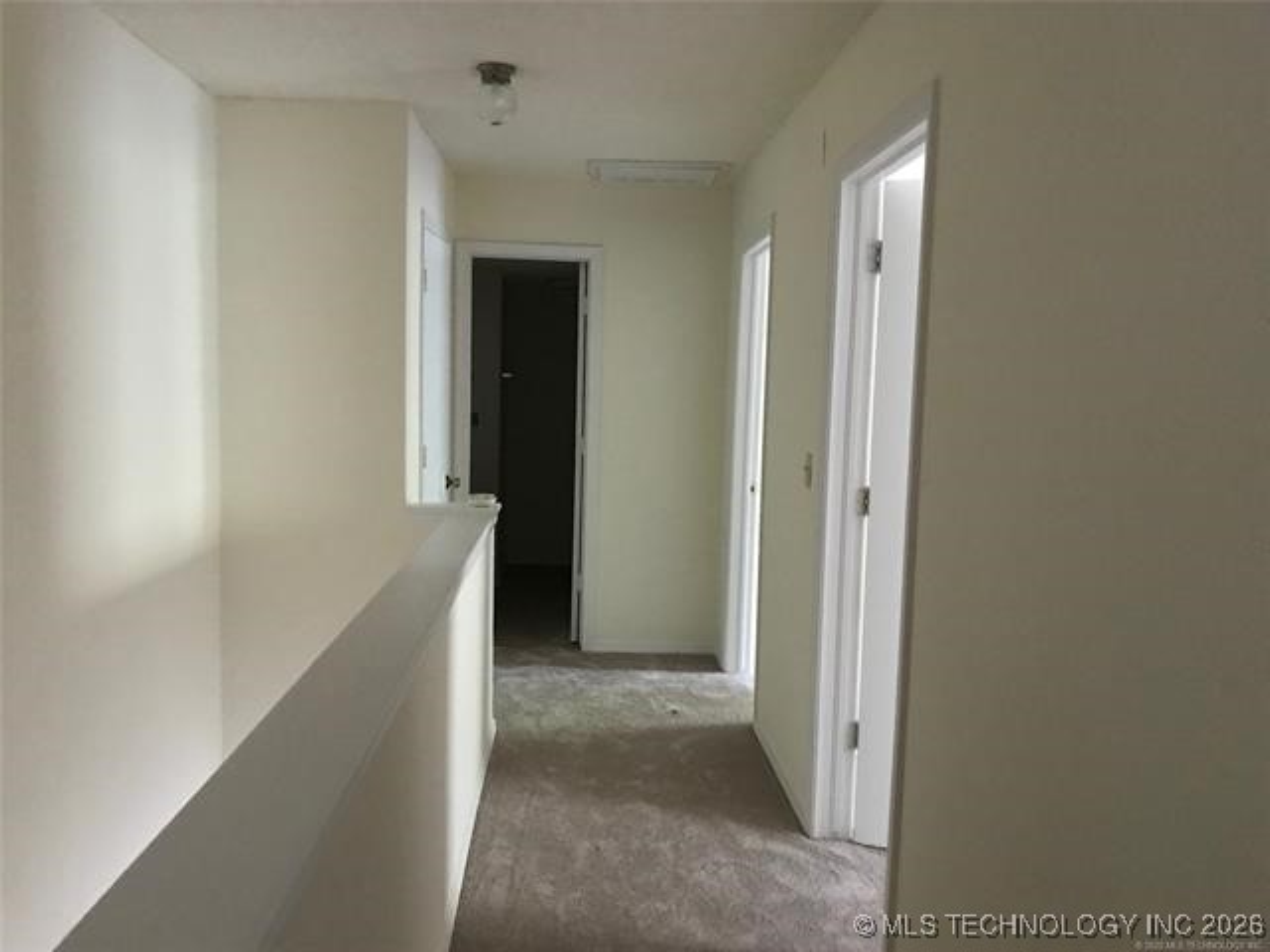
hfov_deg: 63.4
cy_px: 476
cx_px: 635
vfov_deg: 49.7
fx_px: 1027
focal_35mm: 28
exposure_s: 1/4
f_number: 1.8
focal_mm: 3.99
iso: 100
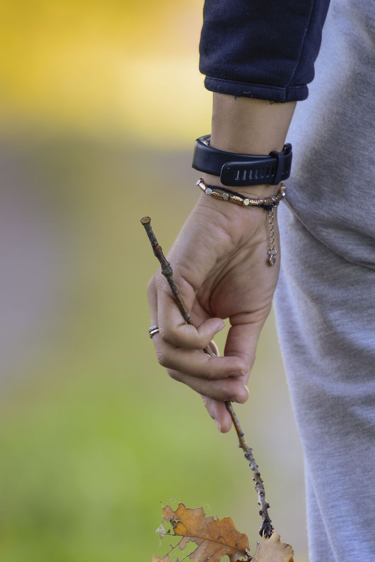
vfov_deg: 3.7
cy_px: 369
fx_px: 8761
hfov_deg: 2.5
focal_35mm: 561
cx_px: 193
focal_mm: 370
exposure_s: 1/25
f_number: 5.6
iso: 100
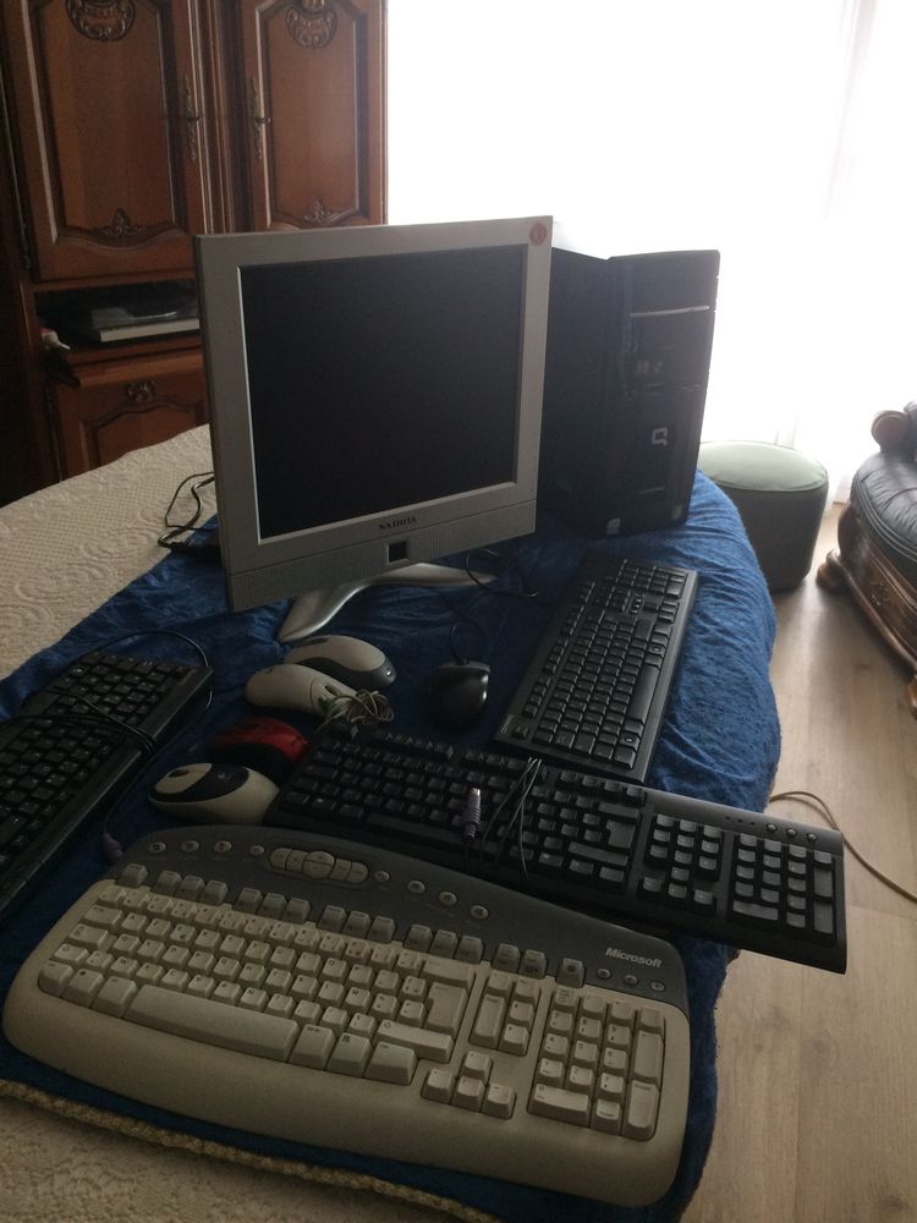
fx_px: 1024
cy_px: 612
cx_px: 458
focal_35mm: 29
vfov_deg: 61.7
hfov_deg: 48.2
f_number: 2.2
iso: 64
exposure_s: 1/33
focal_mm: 4.15
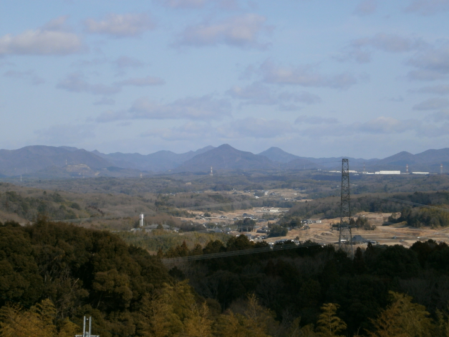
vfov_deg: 13.7
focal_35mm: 108
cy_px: 168
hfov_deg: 18.2
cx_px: 224
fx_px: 1401
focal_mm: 19.2
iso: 100
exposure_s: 1/500
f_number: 6.5
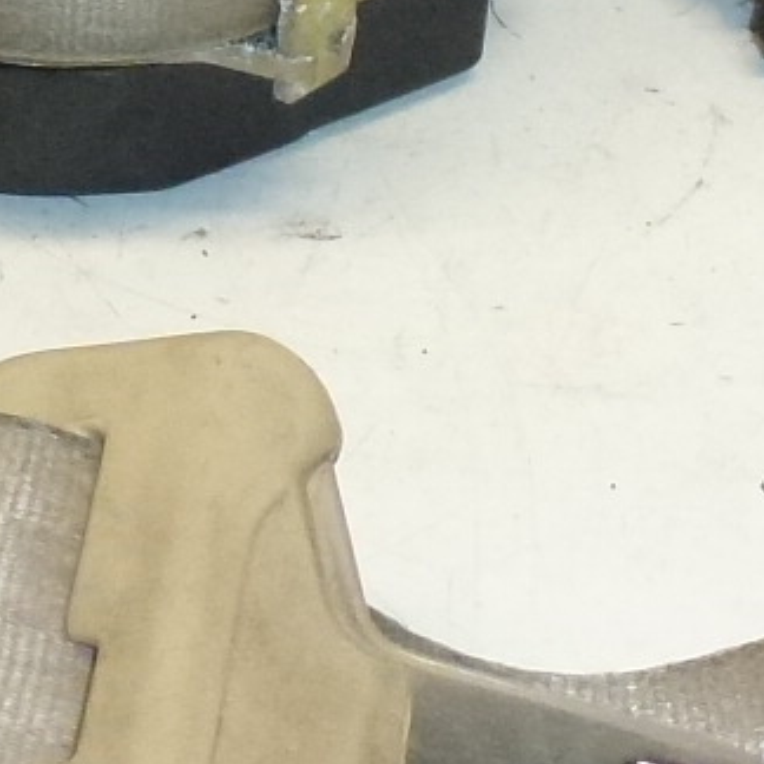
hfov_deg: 13.0
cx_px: 281
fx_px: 3346
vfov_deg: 12.6
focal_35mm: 134
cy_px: -271
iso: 400
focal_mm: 4.3
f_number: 3.3
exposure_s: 1/320
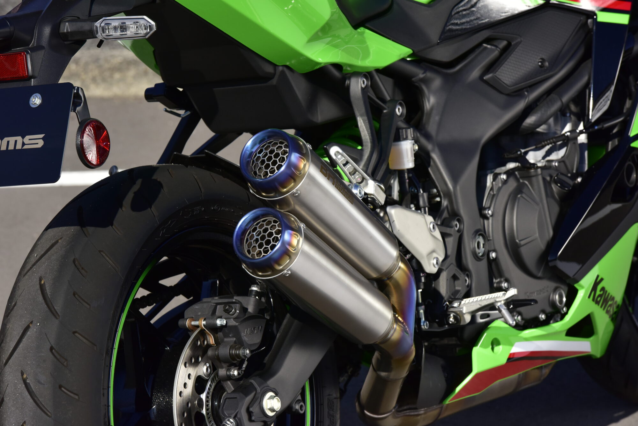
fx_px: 3102
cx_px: 319
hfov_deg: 11.7
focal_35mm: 175
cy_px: 213
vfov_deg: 7.9
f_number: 14
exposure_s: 1/1600
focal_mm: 175
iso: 1250
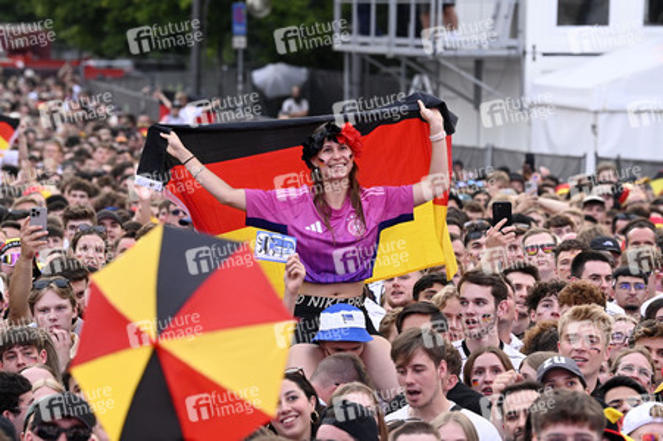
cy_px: 220
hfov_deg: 10.3
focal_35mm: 200
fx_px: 3681
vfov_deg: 6.9
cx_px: 332
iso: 3200
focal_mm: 200
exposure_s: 1/320
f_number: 7.1
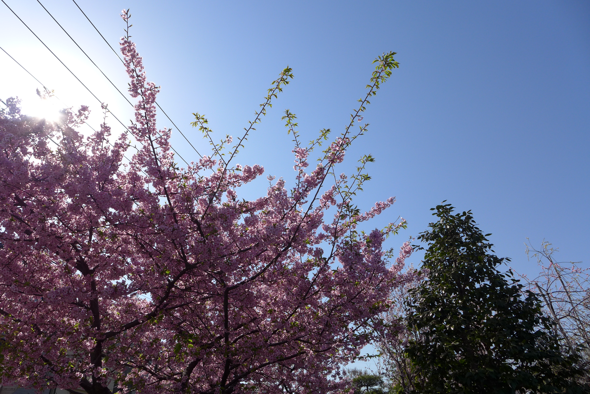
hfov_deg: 73.7
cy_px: 197
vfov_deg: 53.2
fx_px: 393
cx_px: 295
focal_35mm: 24
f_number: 3.2
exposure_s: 1/1600
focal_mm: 4.7
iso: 80
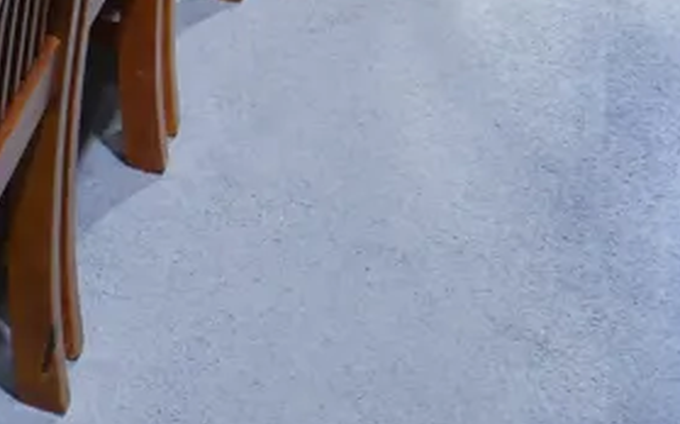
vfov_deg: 11.6
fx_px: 2019
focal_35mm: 109
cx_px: -541
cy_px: -172
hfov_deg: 16.2
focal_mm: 14
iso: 400
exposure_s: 1/60
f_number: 3.5
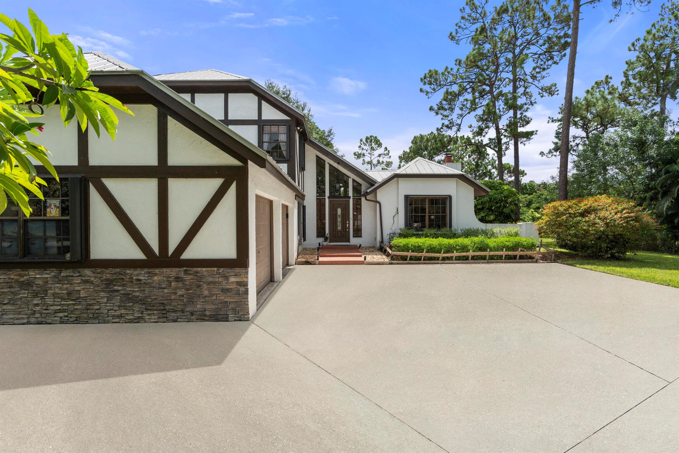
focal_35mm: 16
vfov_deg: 73.7
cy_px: 226
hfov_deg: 96.7
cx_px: 340
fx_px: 302
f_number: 9
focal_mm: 16
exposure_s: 1/1250
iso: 640
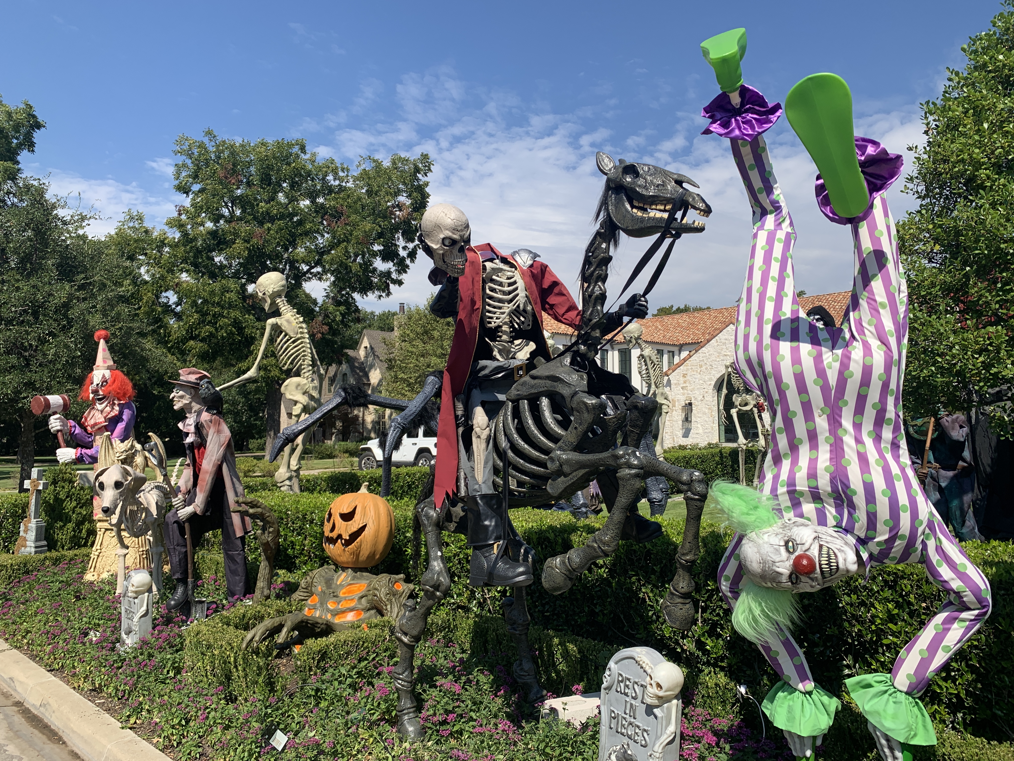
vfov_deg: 53.1
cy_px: 380
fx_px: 762
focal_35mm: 26
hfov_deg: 67.3
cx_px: 507
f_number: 1.8
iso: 25
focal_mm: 4.25
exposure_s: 1/2421
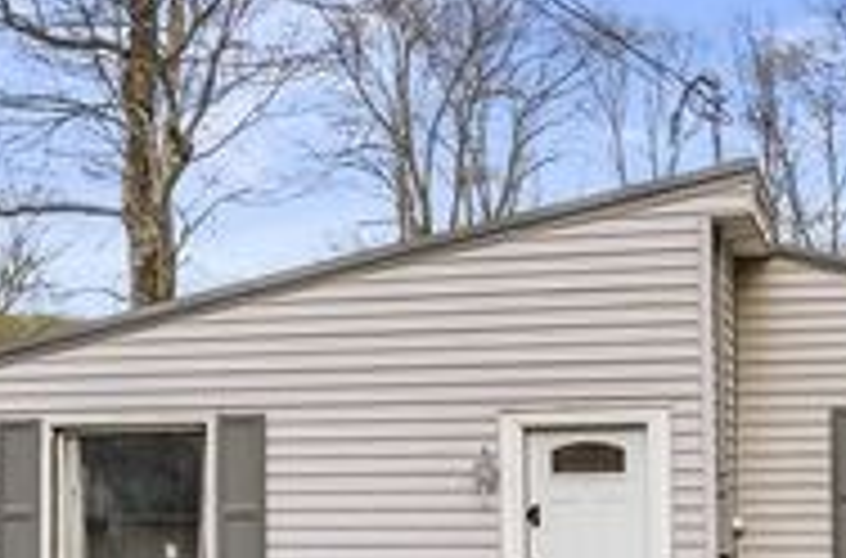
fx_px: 1124
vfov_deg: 27.0
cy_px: 486
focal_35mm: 48
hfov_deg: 39.7
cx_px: 670
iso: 2500
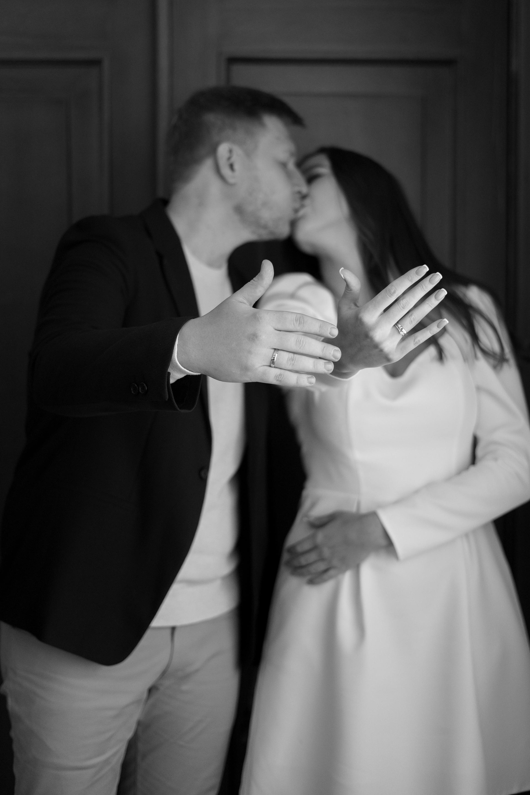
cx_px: 298
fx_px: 1303
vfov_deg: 33.9
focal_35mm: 59
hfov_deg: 23.0
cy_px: 350
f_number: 1.8
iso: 800
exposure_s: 1/640
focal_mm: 50
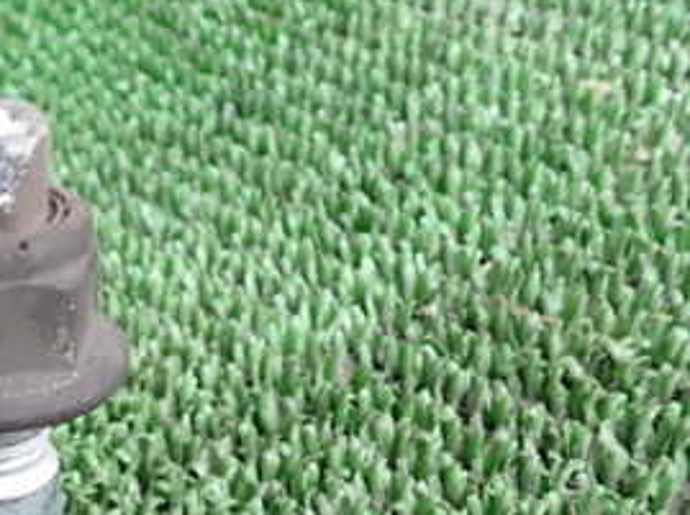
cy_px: 543
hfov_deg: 27.2
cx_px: -15
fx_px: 1334
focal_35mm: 67
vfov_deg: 21.0
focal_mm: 5.4
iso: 200
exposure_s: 1/60
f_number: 2.3
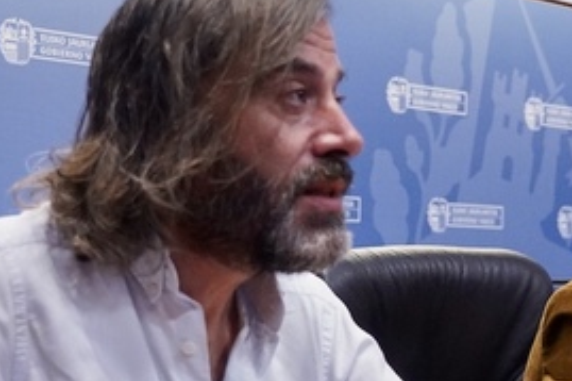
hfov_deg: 18.7
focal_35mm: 108
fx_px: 1715
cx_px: 472
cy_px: 262
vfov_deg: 12.6
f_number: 4
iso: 5000
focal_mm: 40
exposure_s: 1/320
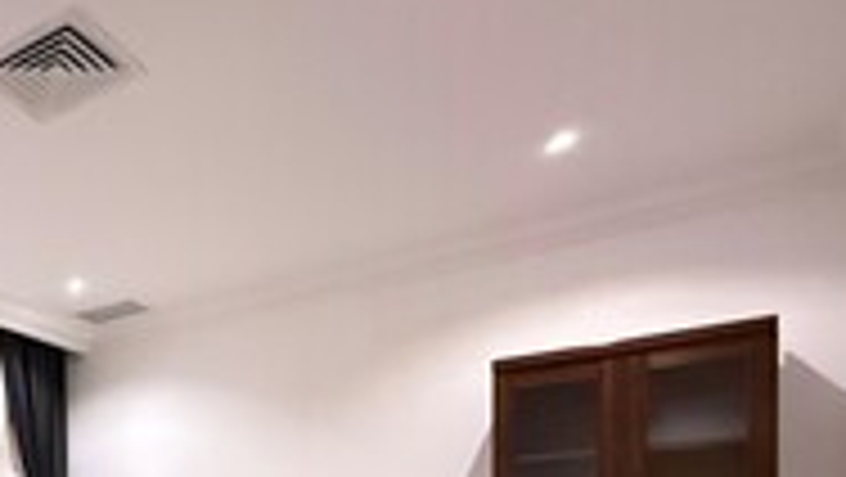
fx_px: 830
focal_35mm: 37
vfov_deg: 27.9
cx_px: -83
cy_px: 578
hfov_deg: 42.5
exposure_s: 1/50
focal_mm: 2.22
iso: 1000
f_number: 2.2
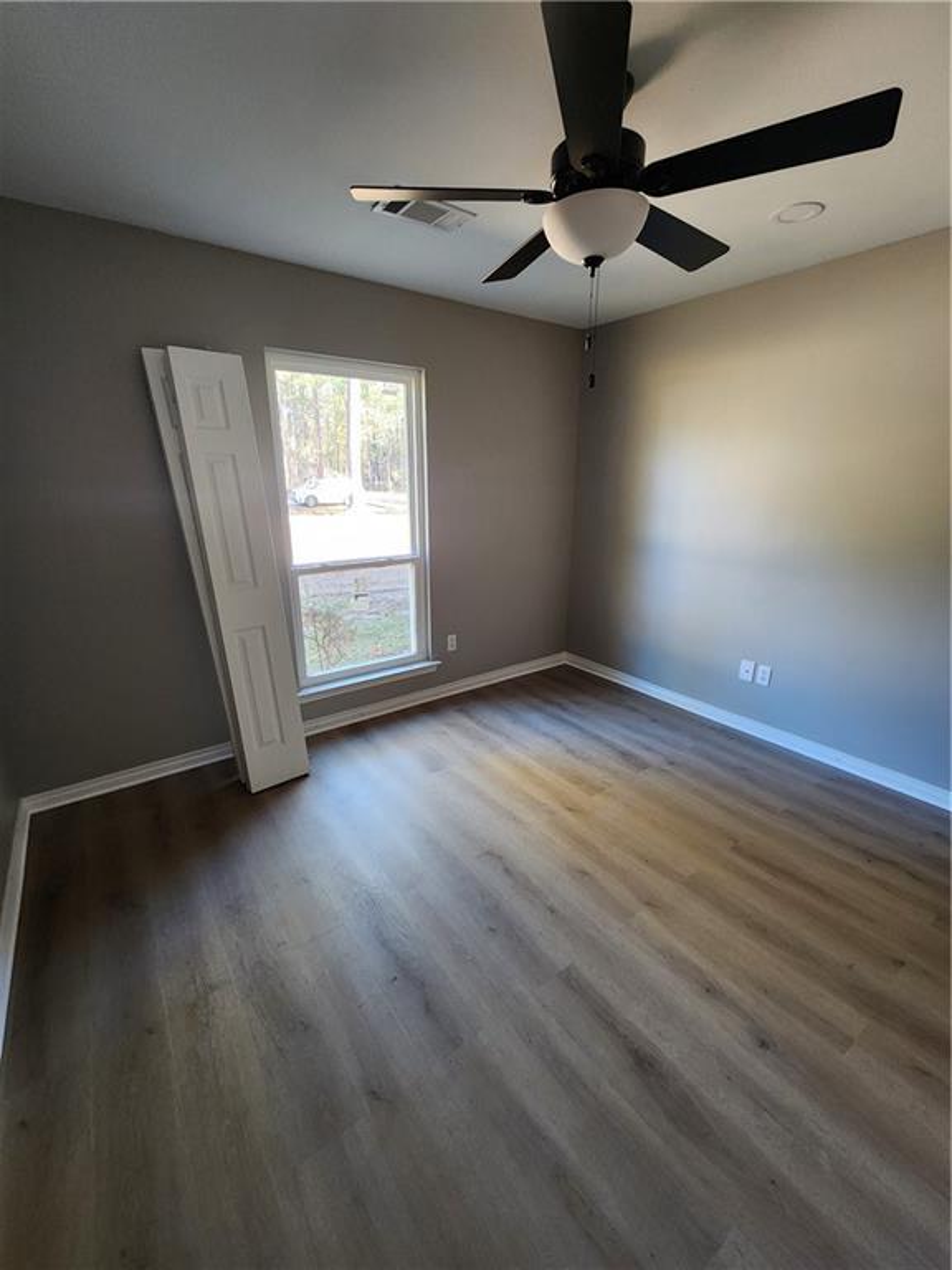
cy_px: 635
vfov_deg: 106.2
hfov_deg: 89.9
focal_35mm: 13
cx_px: 476
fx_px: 477
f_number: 2.2
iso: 320
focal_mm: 2.2
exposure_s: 1/40
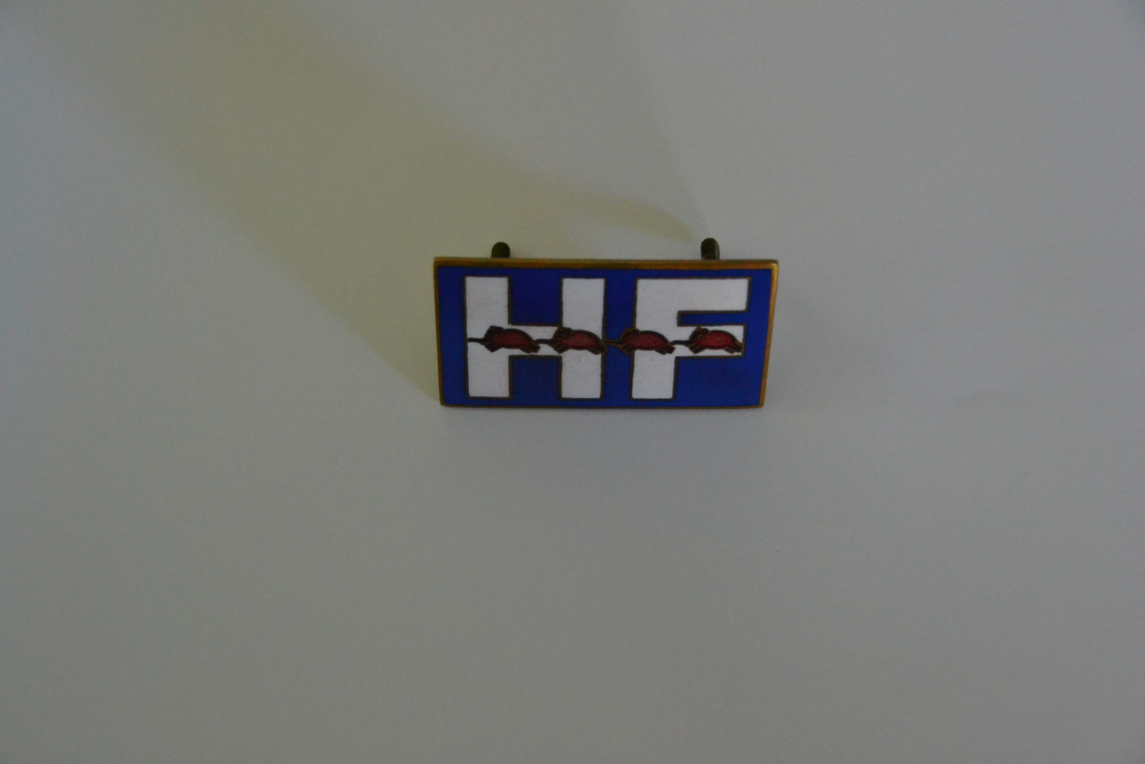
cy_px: 382
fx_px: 2195
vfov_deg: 19.7
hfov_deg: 29.2
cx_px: 572
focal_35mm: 69
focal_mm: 46
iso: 3200
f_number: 4.5
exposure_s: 1/250
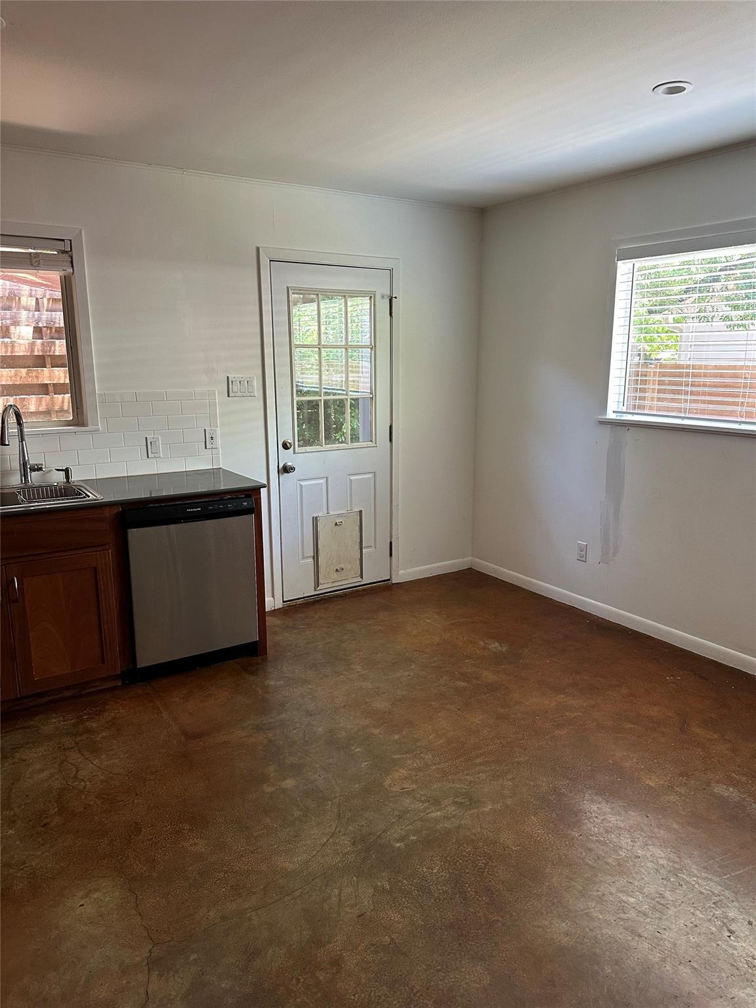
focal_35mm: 24
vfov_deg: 71.6
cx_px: 378
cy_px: 504
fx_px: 699
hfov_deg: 56.8
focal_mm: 6.86
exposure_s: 1/62
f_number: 1.78
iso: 250
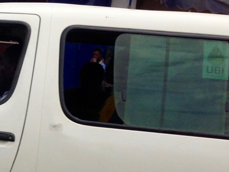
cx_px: -142
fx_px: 748
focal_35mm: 113
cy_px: 175
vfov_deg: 12.9
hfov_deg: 15.6
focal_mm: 4.12
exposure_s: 1/310
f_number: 2.4
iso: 50
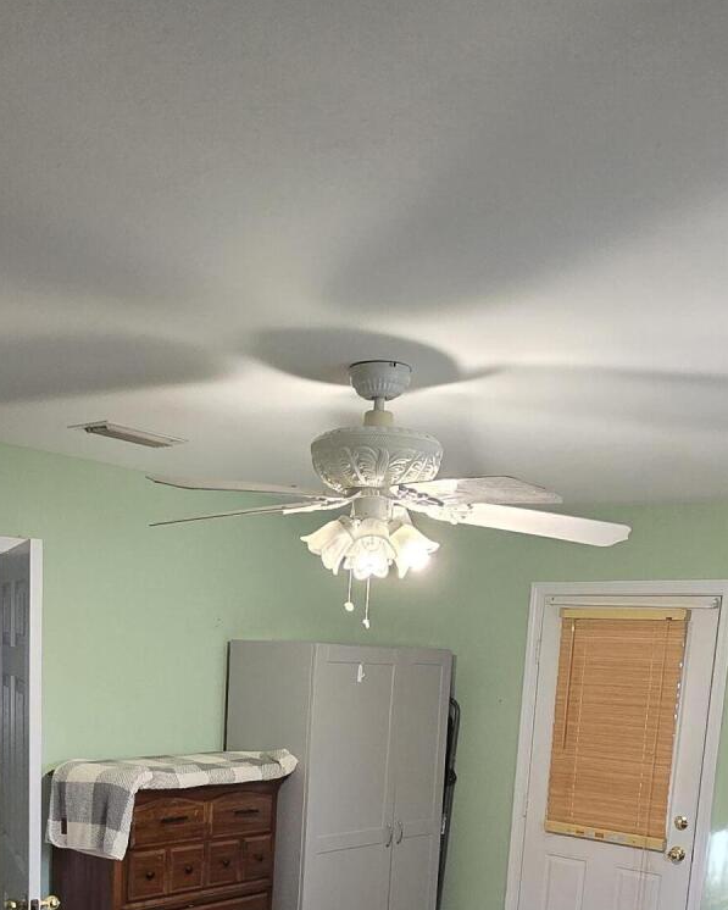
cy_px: 812
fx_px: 916
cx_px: 299
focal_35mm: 34
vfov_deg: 47.7
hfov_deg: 43.2
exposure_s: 1/60
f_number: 2.2
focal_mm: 2.2
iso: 500
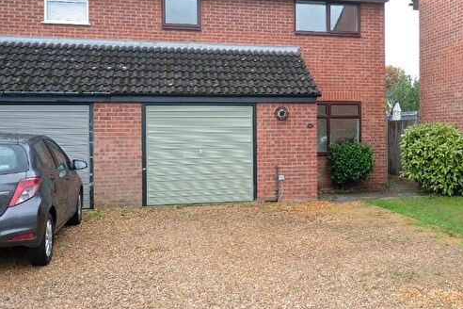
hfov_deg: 51.2
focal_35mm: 37
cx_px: 298
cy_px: 130
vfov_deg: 35.9
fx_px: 476
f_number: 4
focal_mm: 17.4
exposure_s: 1/180
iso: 200
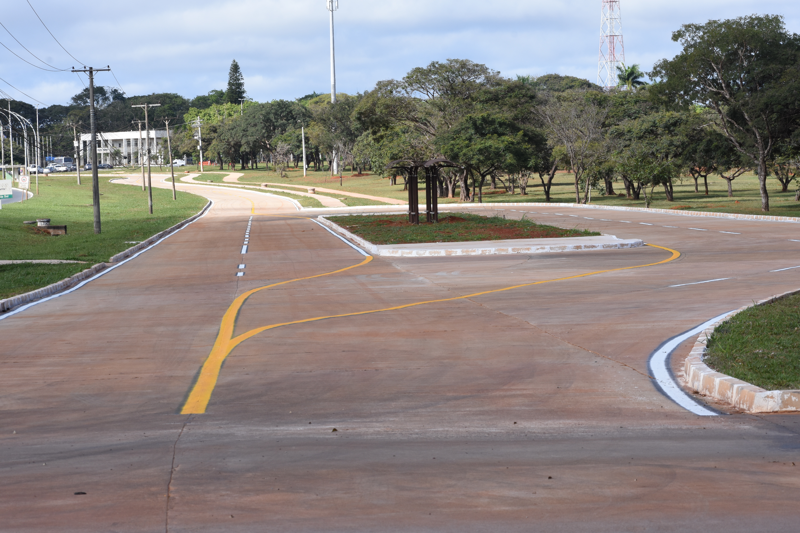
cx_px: 400
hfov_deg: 14.0
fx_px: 3266
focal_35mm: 147
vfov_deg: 9.3
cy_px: 266
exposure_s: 1/320
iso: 400
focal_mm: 98
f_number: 13
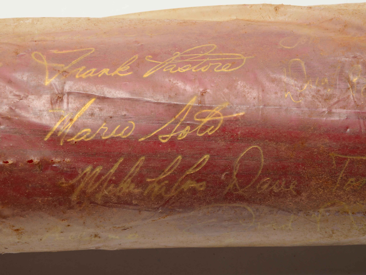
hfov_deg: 11.5
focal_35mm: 172
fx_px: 1814
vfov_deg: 8.7
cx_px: 163
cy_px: 138
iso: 200
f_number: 18
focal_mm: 105
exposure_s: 1/160
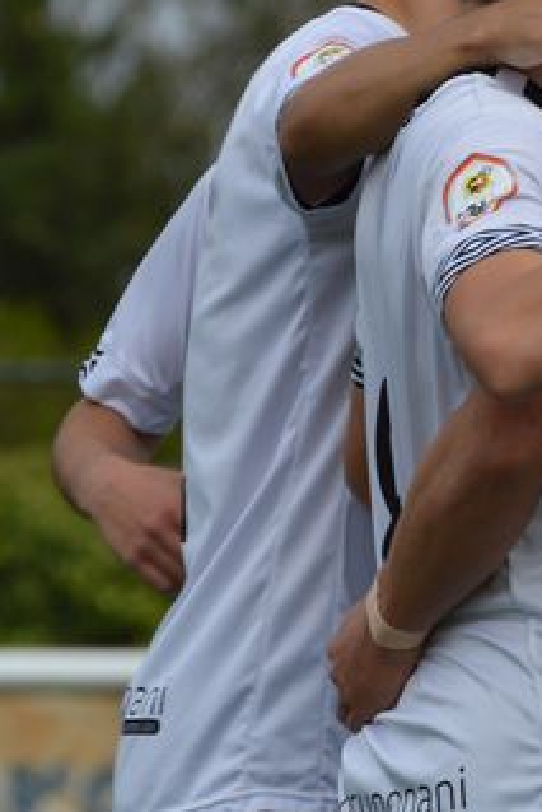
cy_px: 168
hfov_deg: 1.4
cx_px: 791
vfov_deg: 2.1
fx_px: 22129
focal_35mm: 981
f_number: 7.1
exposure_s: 1/400
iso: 100
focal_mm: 220
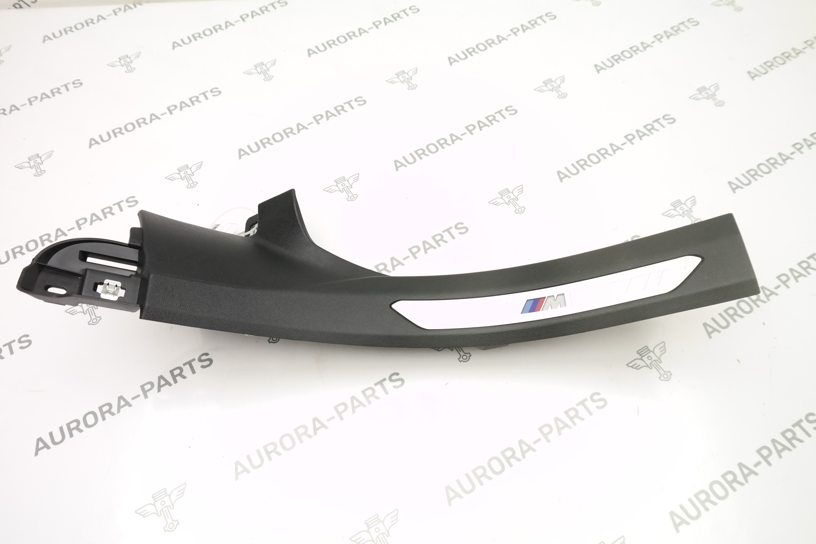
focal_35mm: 27
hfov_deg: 67.4
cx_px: 408
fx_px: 612
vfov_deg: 47.9
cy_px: 272
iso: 1600
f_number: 6.3
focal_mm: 18
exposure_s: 1/250
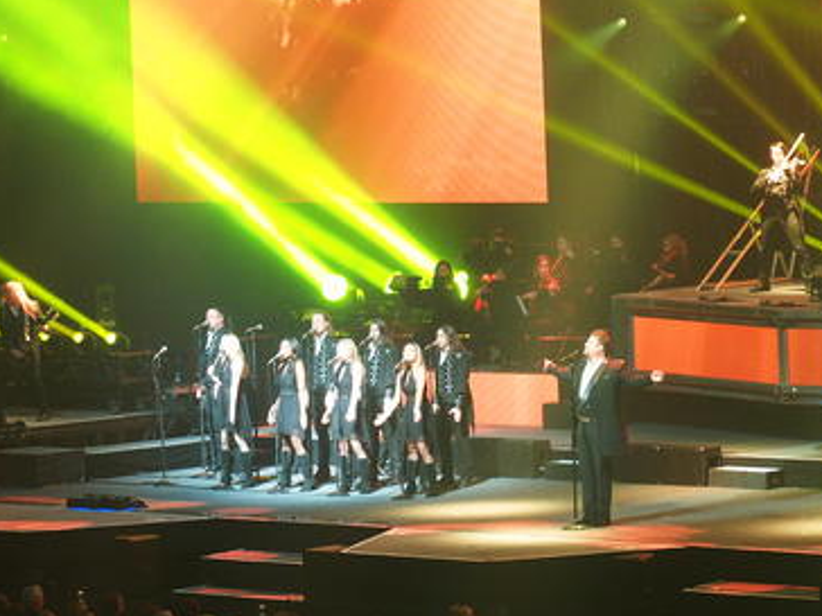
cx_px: 388
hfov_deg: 11.8
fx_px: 3966
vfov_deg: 8.9
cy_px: 316
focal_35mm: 167
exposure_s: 1/80
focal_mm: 28.8
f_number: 2.8
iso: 400
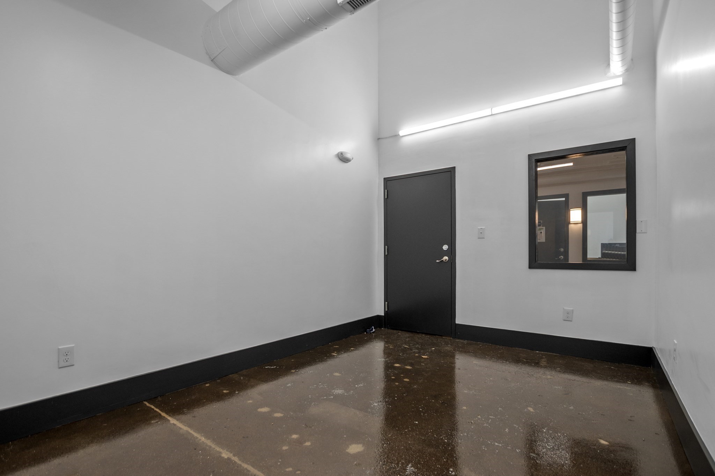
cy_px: 238
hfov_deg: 95.0
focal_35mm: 16
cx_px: 358
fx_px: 328
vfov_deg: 72.0
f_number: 4
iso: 160
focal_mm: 11
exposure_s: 1/80
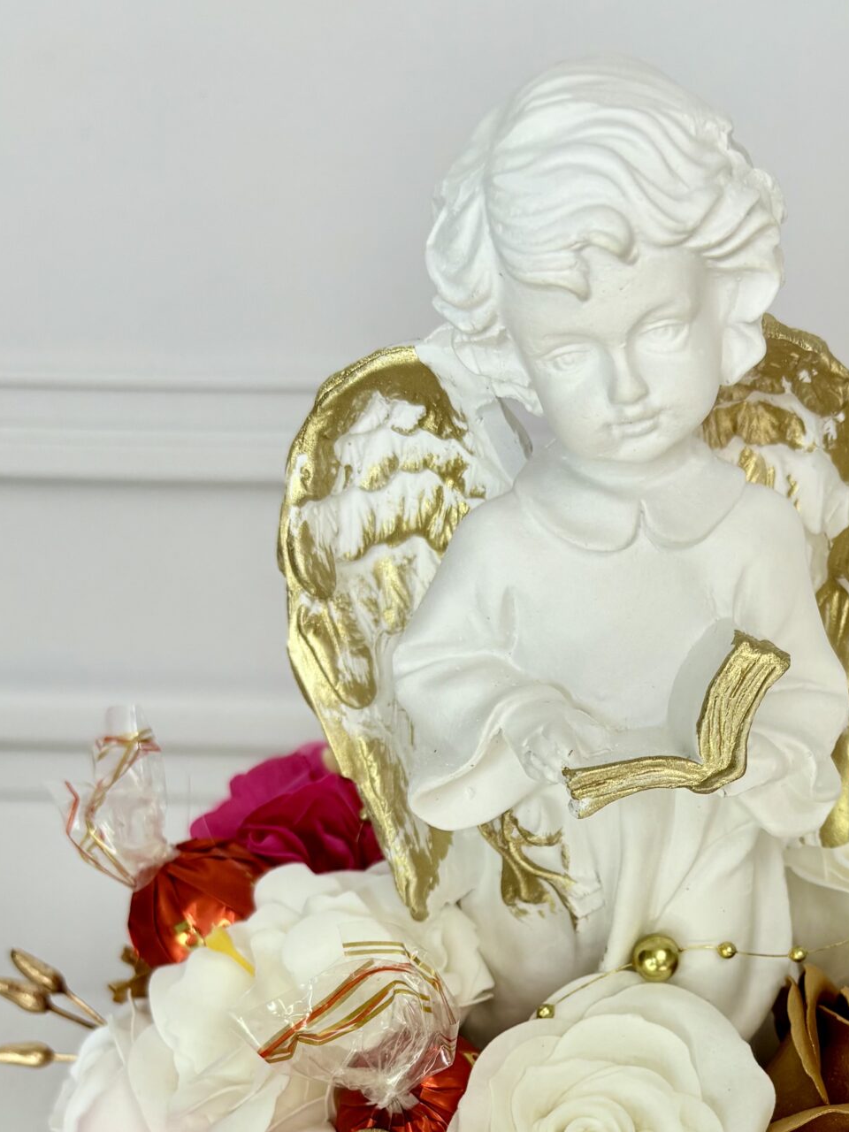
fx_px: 1700
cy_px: 1075
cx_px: 661
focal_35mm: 52
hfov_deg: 27.6
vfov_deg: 34.2
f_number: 1.6
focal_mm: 5.96
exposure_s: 1/861
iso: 50
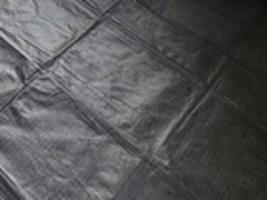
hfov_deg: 29.0
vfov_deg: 21.1
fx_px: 432
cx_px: -65
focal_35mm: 56
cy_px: -118
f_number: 2.2
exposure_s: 1/159
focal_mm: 2.22
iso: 64
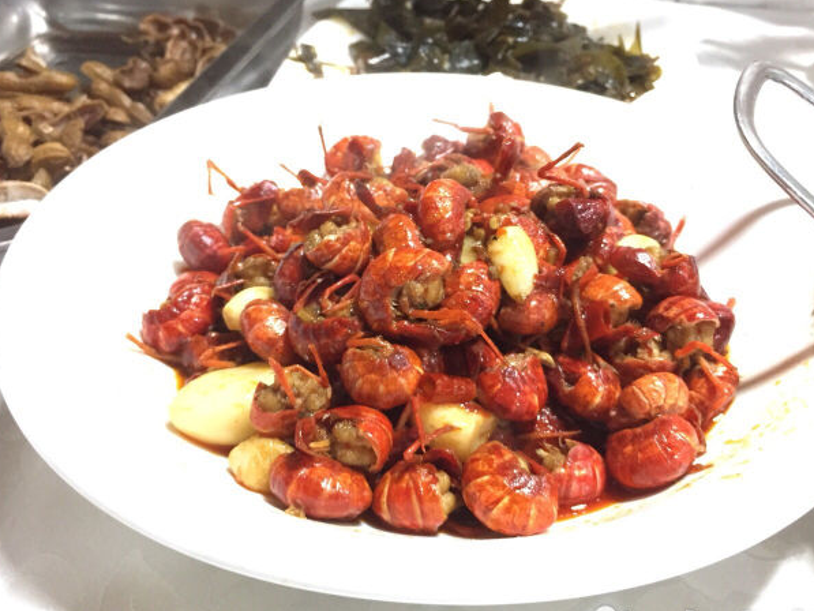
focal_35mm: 34
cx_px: 446
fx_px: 800
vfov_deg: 41.7
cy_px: 351
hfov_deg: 53.9
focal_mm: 4.15
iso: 250
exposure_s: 1/15
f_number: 2.2
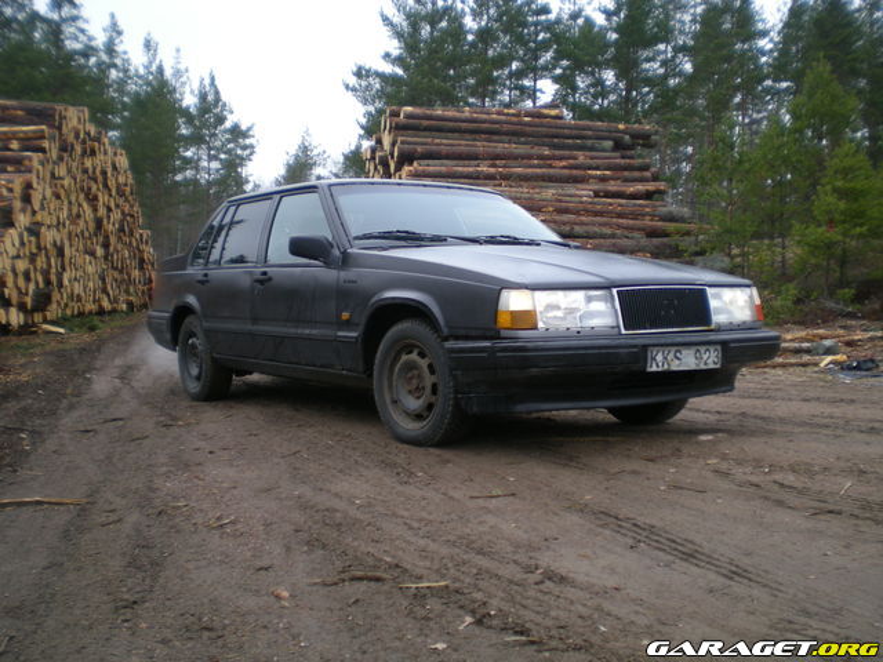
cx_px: 442
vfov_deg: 37.7
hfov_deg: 49.0
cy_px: 331
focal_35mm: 38
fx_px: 969
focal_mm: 6.3
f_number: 3.1
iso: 50
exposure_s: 1/130
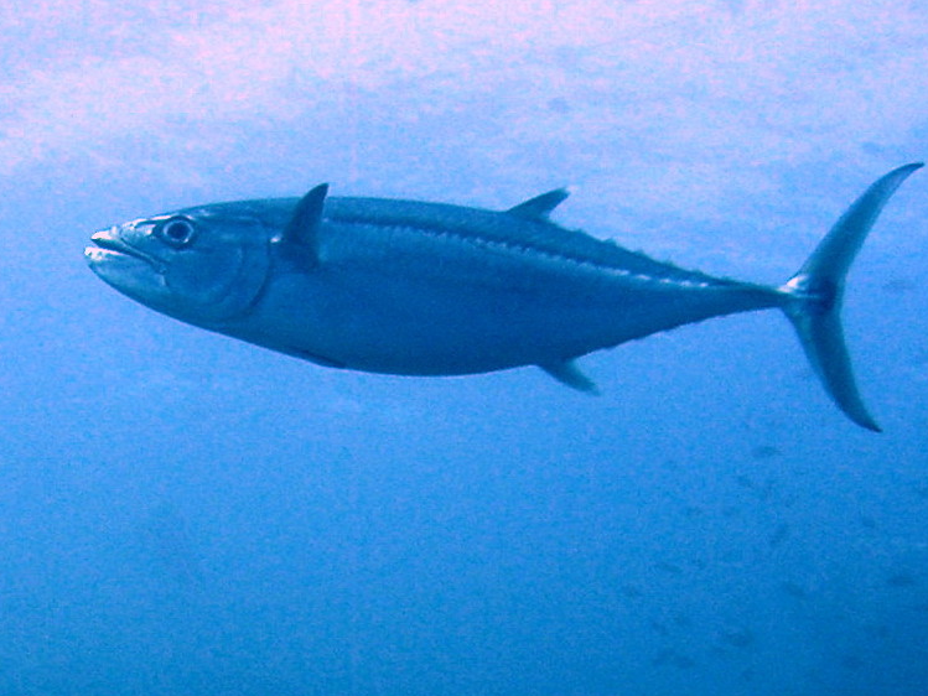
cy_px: 364
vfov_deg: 34.4
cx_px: 518
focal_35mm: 42
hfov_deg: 44.7
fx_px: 1126
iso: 50
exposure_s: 1/90
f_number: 2.8
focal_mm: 5.7
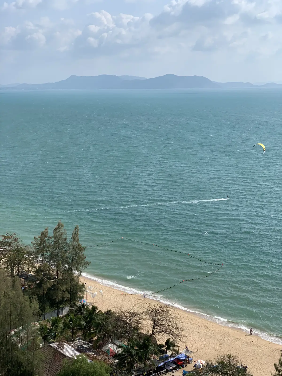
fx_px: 565
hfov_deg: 28.0
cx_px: 141
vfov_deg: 36.8
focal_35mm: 52
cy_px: 188
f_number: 2.4
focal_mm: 6
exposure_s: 1/1597
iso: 16
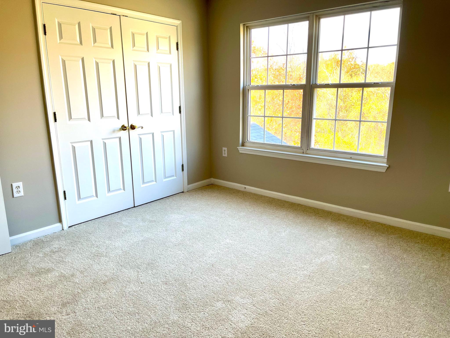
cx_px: 225
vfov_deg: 54.9
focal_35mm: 25
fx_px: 325
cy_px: 169
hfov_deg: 69.4
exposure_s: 1/121
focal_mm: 5.1
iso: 32
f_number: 1.6
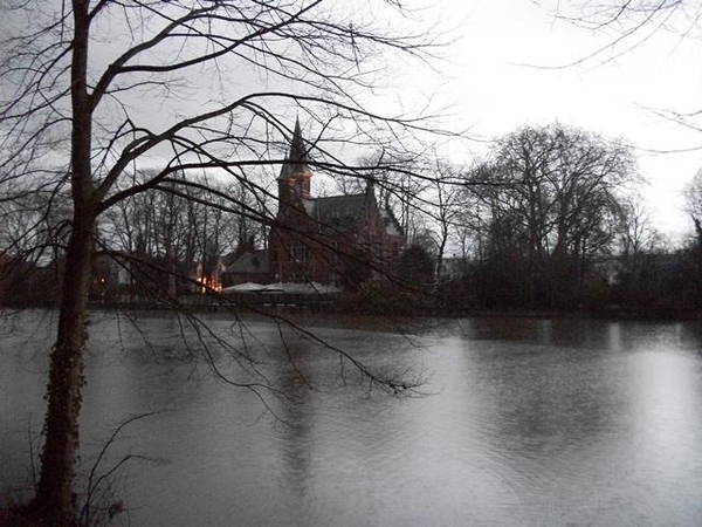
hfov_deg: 56.8
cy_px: 264
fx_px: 649
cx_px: 351
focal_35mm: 32
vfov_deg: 44.2
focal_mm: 5.7
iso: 640
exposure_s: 1/8
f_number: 2.9
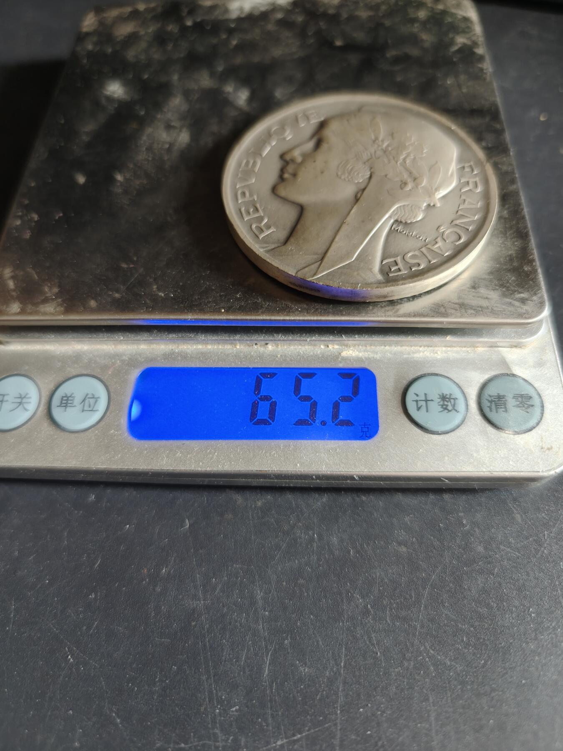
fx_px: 499
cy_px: 376
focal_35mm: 23
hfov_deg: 58.9
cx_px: 282
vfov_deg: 73.9
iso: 640
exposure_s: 1/100
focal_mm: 6.06
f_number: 1.6
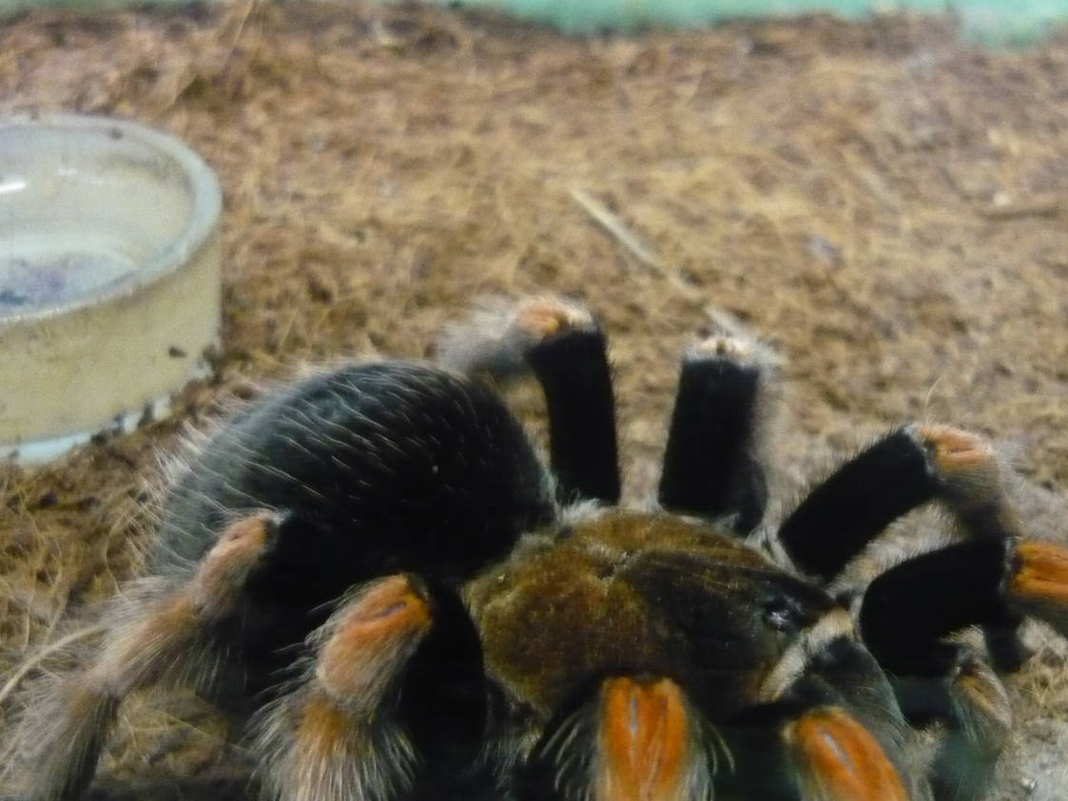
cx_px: 563
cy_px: 565
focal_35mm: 47
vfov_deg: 30.5
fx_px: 1451
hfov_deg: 40.4
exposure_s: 1/8
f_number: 2.8
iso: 800
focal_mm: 5.5
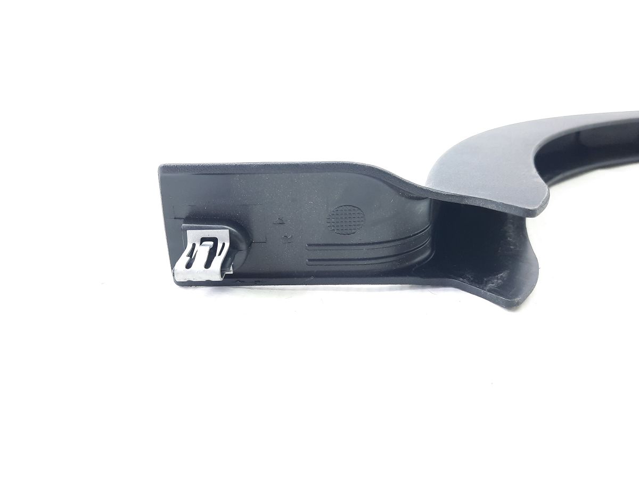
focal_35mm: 25
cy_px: 240
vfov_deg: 54.9
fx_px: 461
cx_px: 320
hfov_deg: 69.4
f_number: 2
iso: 250
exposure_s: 1/50
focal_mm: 4.6
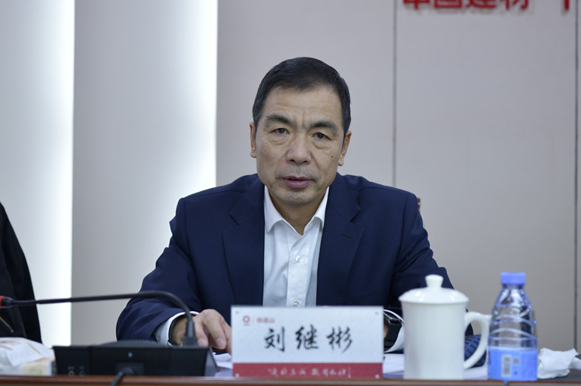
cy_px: 193
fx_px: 1000
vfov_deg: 21.9
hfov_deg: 32.4
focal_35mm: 62
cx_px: 290
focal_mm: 62
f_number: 3.5
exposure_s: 1/125
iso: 1000
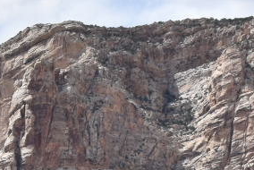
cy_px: 289
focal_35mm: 265
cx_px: -286
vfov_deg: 5.1
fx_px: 1871
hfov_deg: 7.4
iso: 100
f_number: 9
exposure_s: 1/320
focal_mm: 31
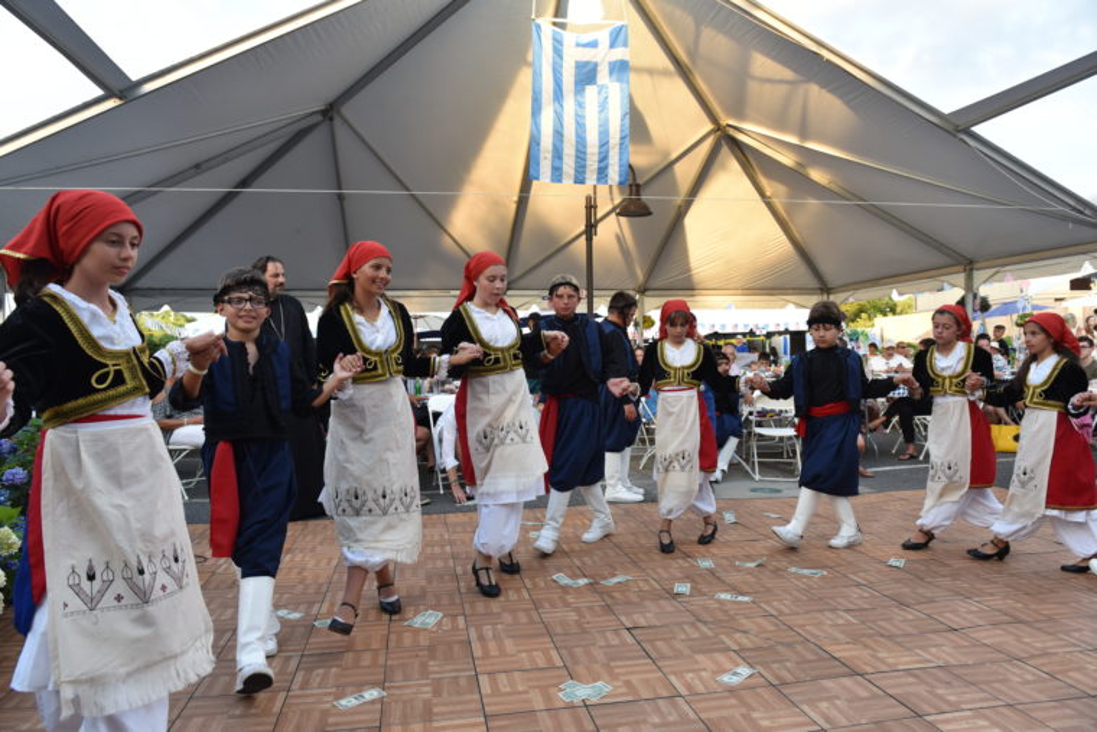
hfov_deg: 73.7
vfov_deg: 53.2
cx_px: 548
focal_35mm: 24
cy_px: 366
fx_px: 731
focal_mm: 24
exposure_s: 1/160
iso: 500
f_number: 6.3
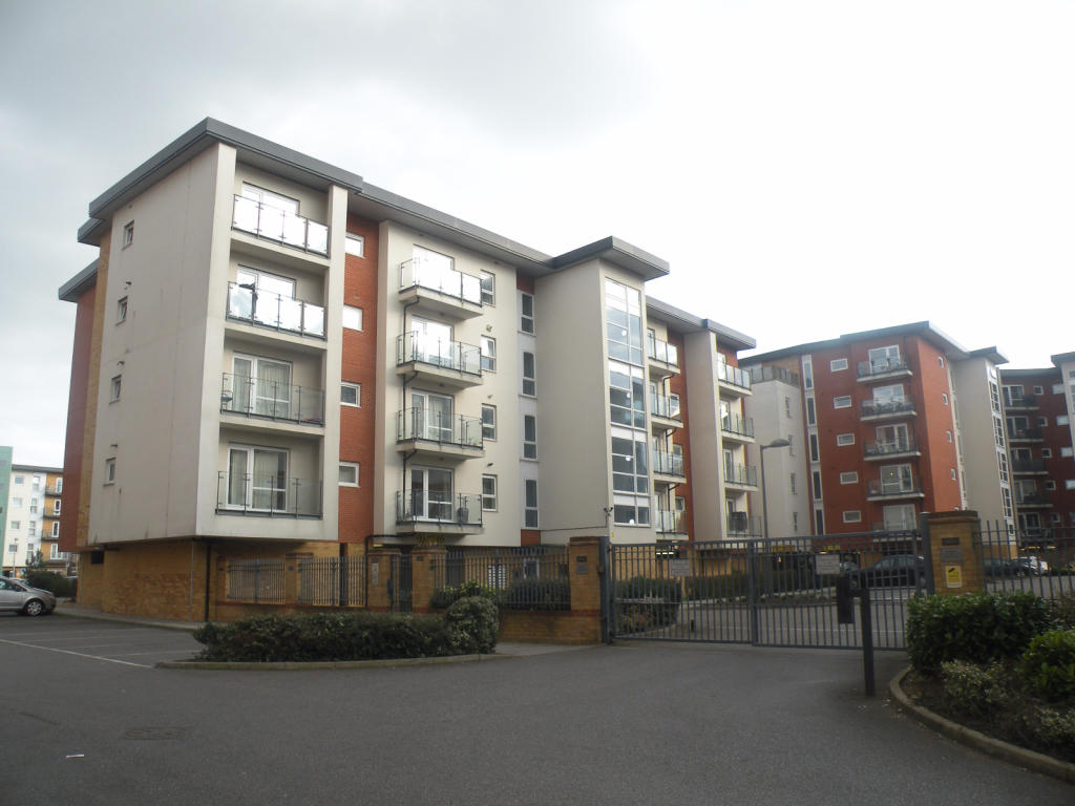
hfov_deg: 65.3
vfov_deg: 51.4
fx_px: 838
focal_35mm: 27
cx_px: 538
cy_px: 403
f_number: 4
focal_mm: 4.7
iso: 64
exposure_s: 1/96.7
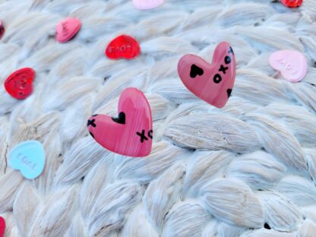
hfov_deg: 71.6
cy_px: 118
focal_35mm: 24
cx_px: 158
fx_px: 219
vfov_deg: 56.8
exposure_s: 1/120
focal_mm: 6.7
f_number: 1.8
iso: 25
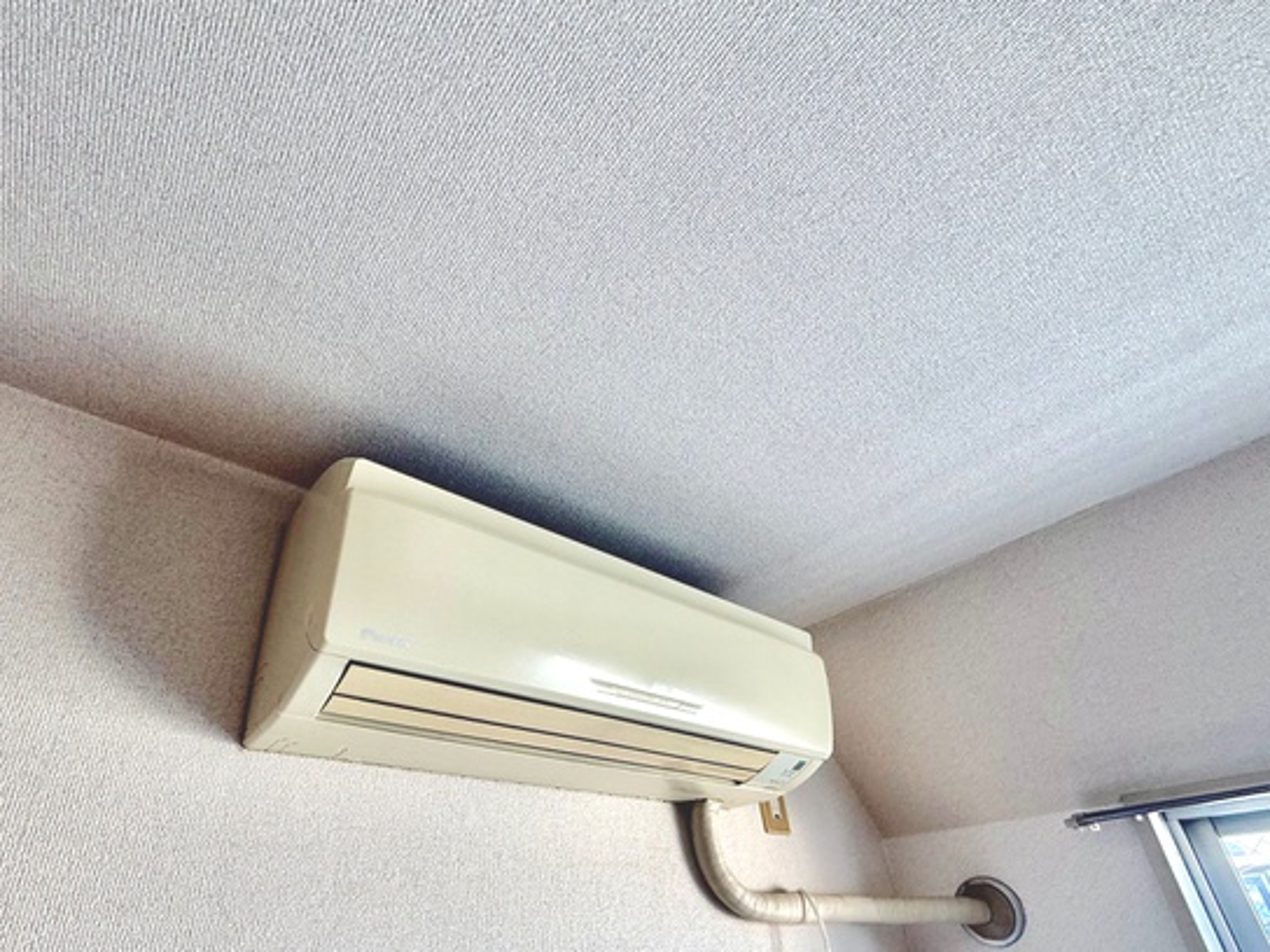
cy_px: 601
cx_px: 577
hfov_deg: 87.5
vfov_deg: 70.3
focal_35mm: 18
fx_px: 660
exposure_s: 1/99
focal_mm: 2.22
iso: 64
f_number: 2.2
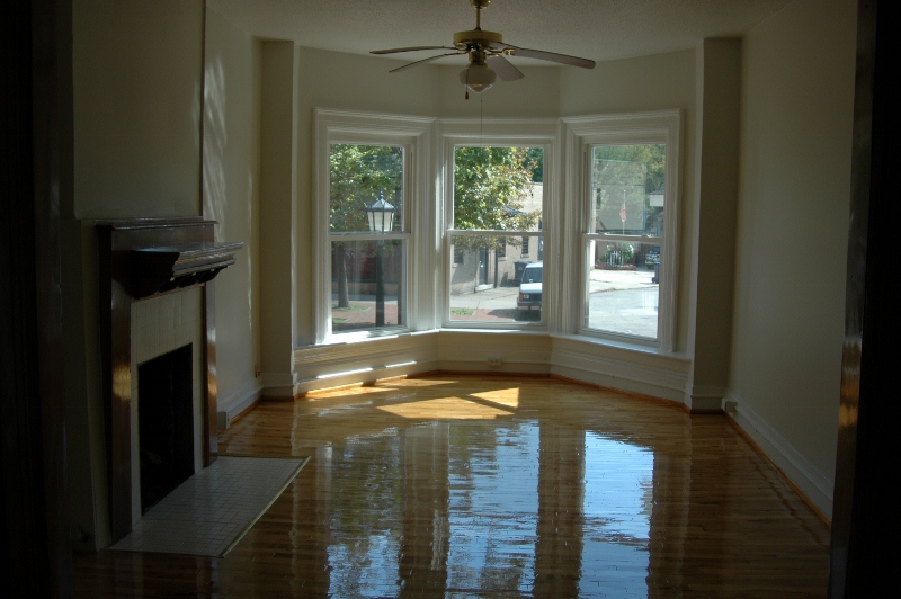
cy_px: 300
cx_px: 450
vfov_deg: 36.8
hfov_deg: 53.2
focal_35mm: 36
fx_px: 900
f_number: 3.5
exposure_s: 1/640
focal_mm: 24
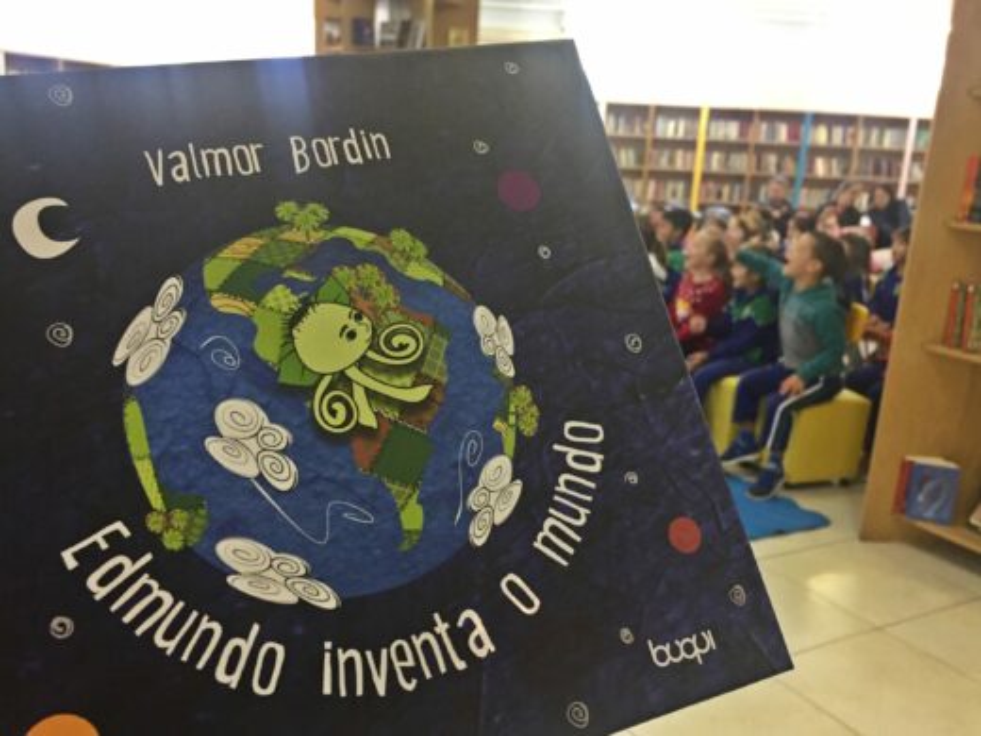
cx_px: 490
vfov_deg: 48.2
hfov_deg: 61.7
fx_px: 822
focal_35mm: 29
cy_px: 368
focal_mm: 4.15
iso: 160
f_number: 2.2
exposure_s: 1/30
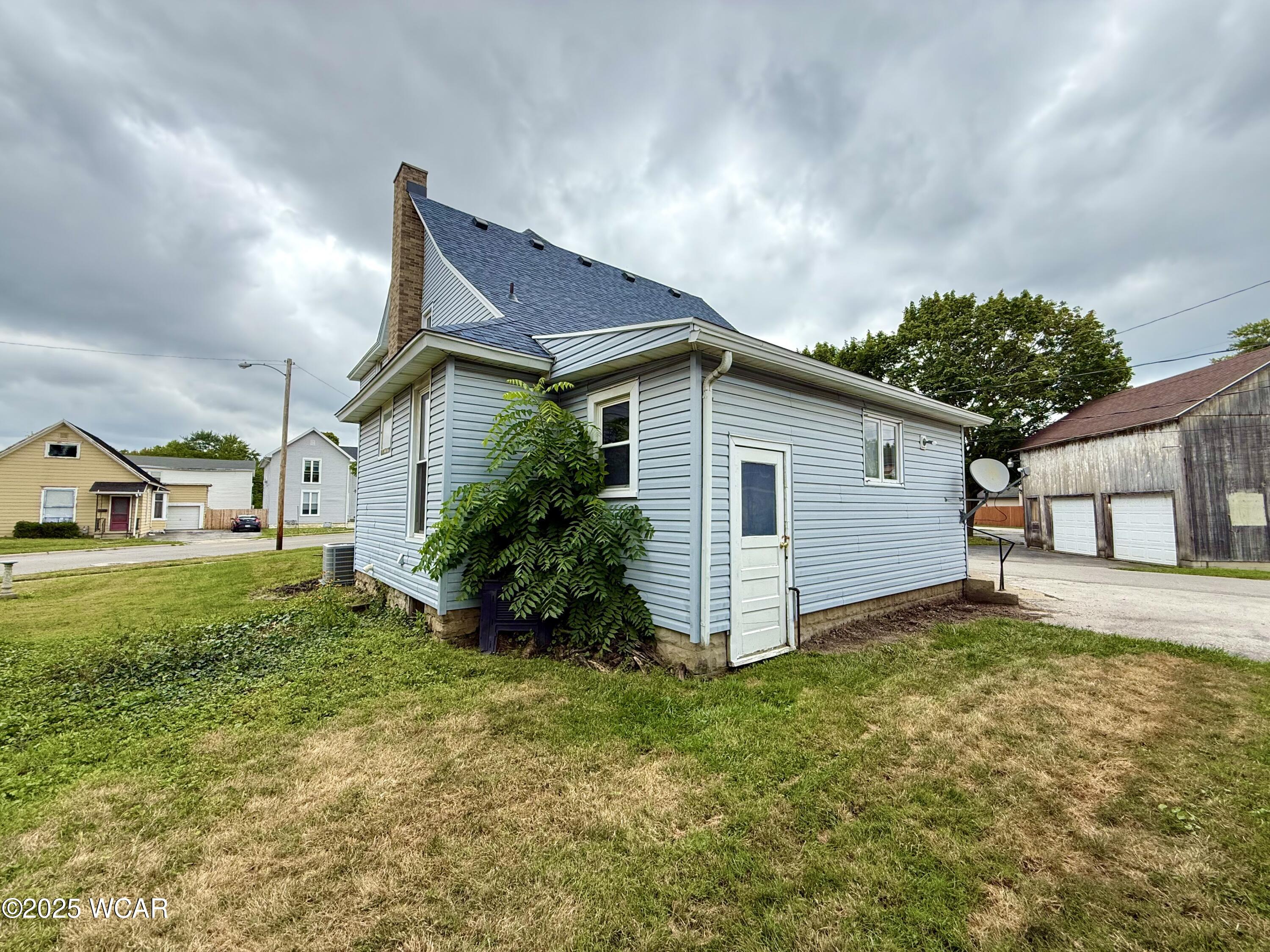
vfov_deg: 85.7
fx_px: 514
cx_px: 635
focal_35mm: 14
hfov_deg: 102.1
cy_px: 476
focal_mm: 2.22
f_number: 2.2
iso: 64
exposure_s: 1/672
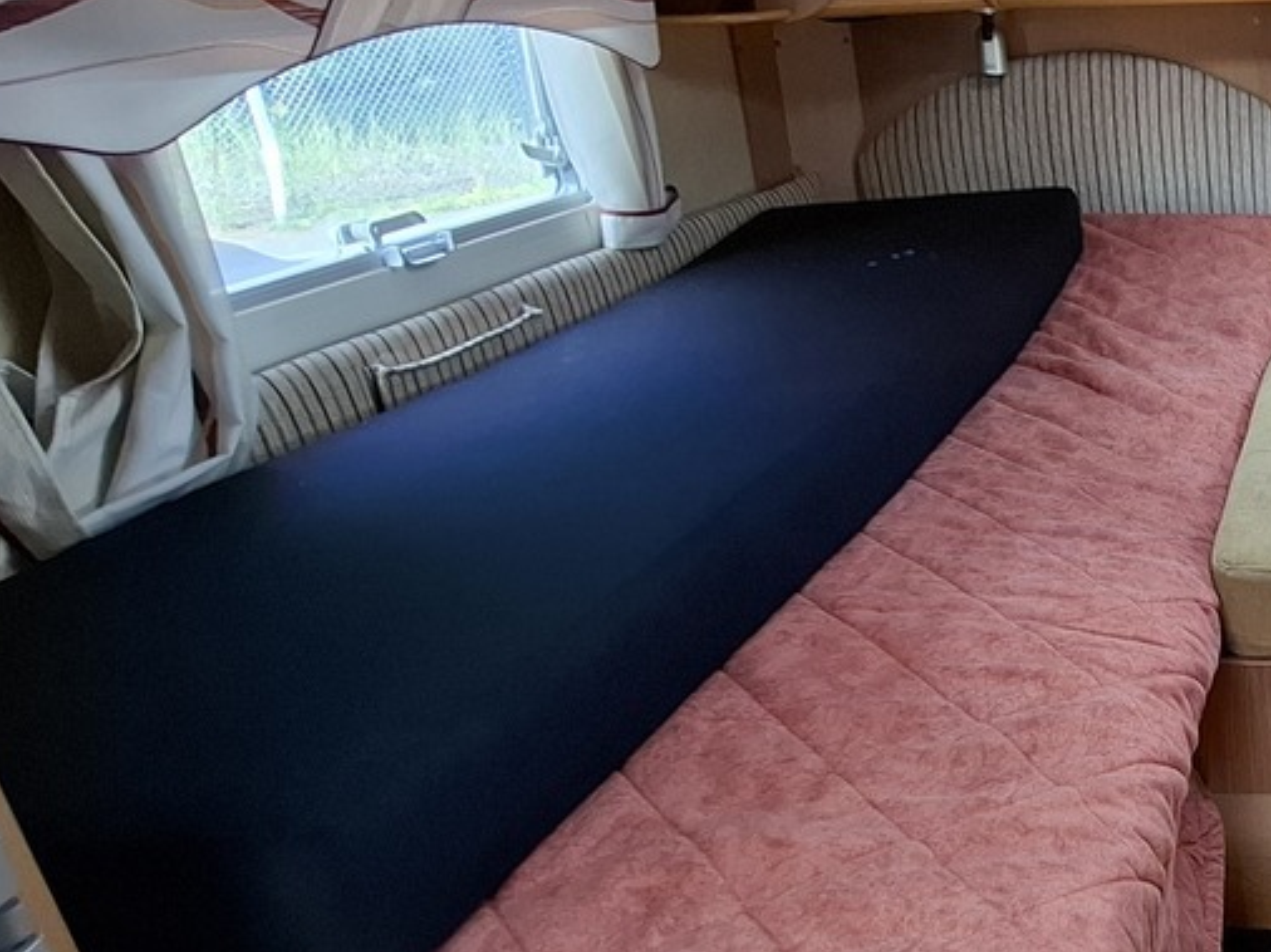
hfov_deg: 41.6
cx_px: 1344
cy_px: 563
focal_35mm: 37
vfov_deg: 38.5
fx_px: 1358
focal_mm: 1.74
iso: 50
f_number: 2.2
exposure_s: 1/50
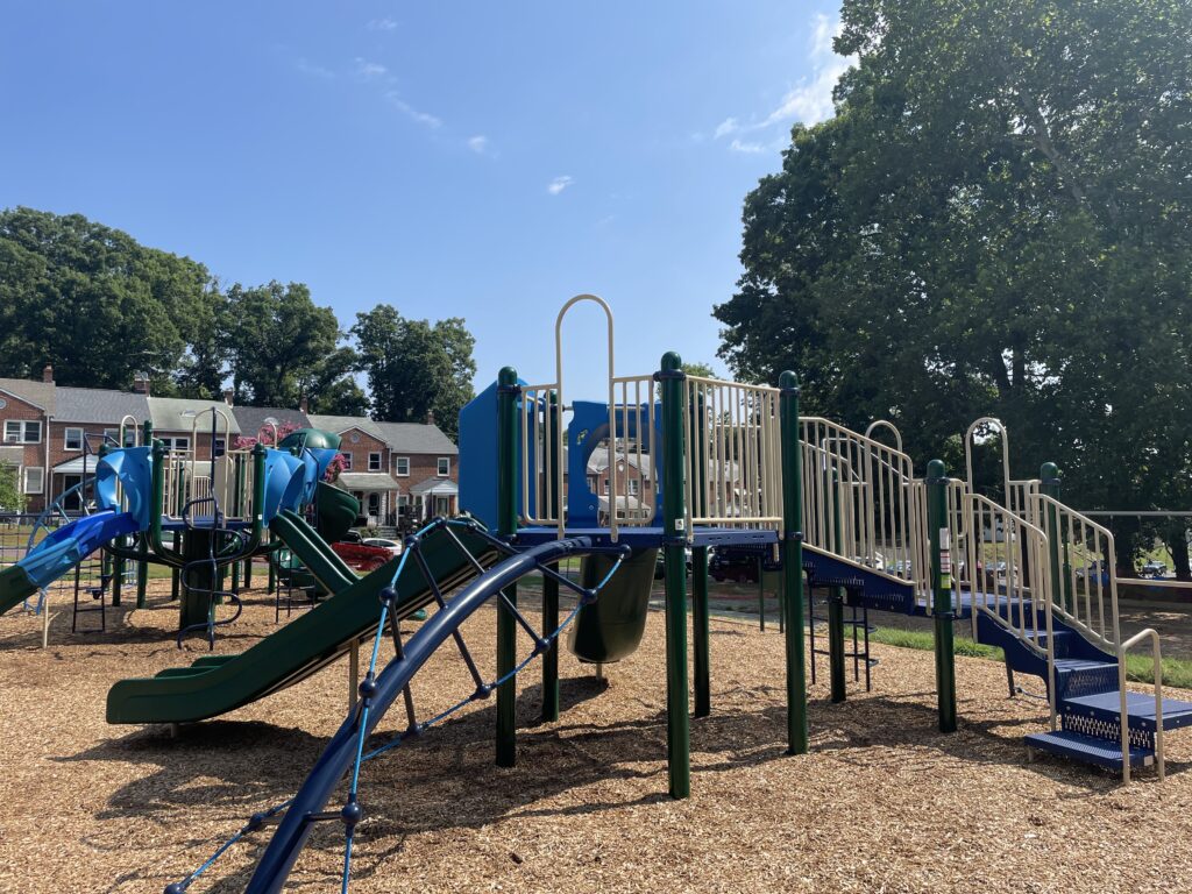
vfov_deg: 53.1
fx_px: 895
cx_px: 596
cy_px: 447
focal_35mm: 26
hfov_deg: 67.3
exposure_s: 1/3040
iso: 32
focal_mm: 4.2
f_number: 1.6
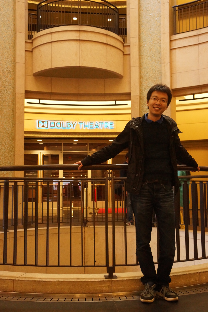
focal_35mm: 40
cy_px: 156
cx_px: 104
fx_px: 347
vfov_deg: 48.5
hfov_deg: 33.4
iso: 3200
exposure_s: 1/80
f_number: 4.5
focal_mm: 27
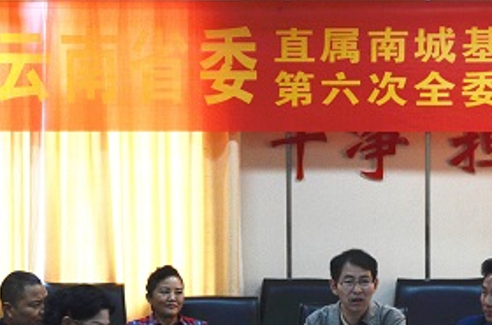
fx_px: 1404
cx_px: 288
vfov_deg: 13.2
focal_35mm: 103
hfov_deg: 19.9
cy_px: 256
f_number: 5.6
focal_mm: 32
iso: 1600
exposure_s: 1/50
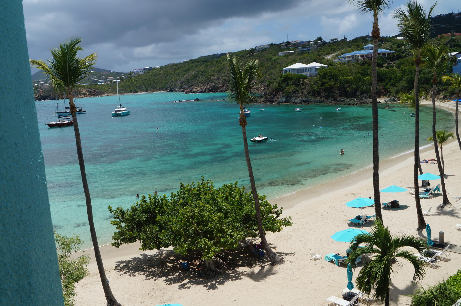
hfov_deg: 57.3
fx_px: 422
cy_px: 153
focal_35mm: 33
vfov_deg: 39.9
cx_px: 230
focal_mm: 22
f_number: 13
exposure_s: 1/200
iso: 100
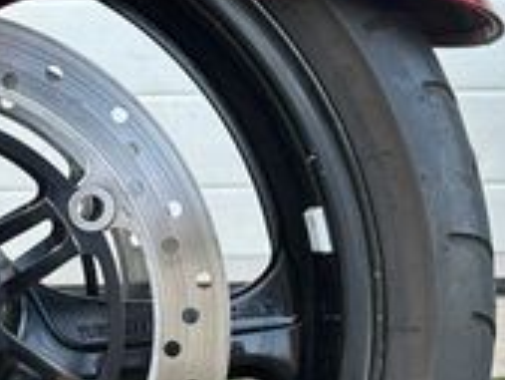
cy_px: 239
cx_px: -81
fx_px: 1329
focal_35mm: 91
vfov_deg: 16.2
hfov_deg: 20.3
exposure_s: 1/147
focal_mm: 6.86
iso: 64
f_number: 1.78
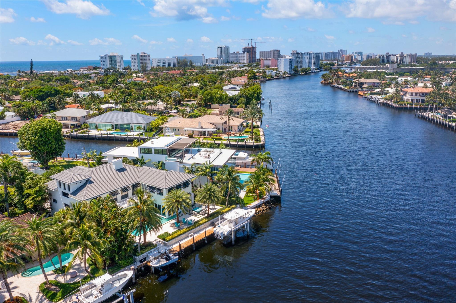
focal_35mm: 28
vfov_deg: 46.4
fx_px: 354
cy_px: 152
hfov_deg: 65.5
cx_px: 228
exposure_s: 1/500
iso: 100
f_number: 5.6
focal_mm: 10.26
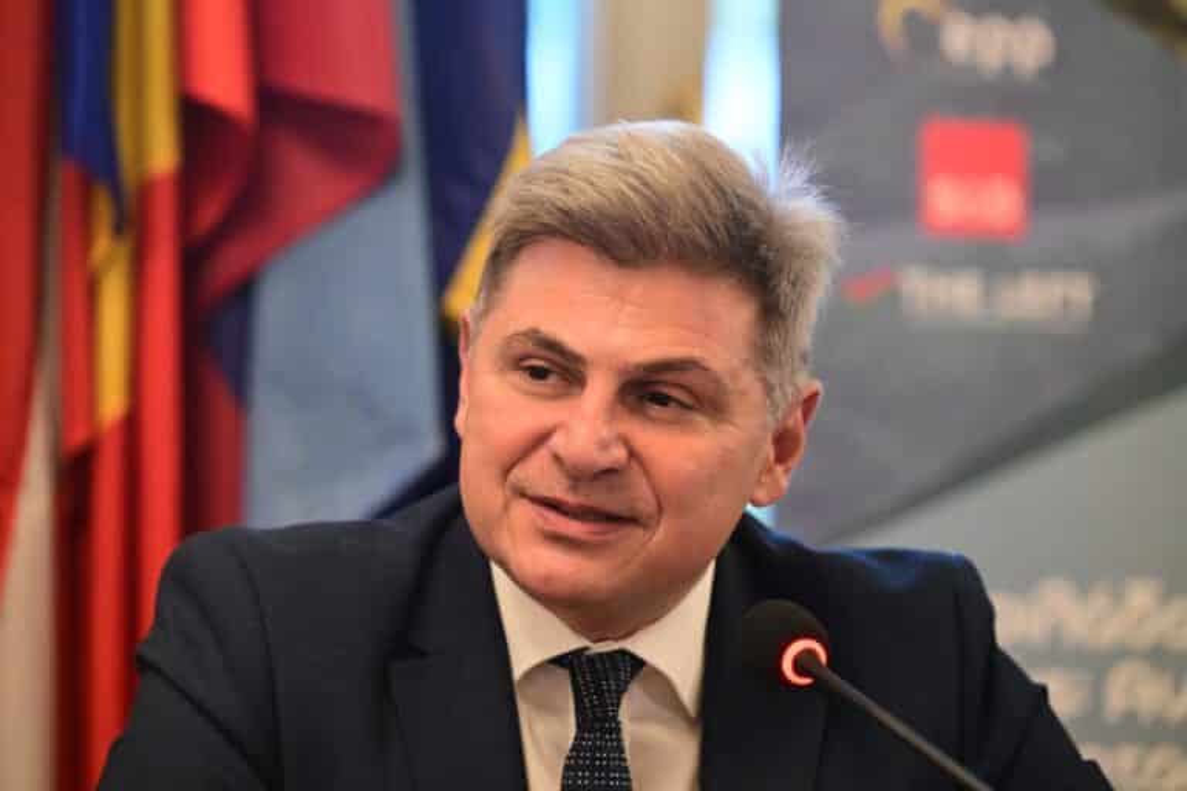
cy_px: 396
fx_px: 5935
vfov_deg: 7.6
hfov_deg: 11.4
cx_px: 594
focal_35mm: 180
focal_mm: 180
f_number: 4
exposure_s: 1/160
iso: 8000
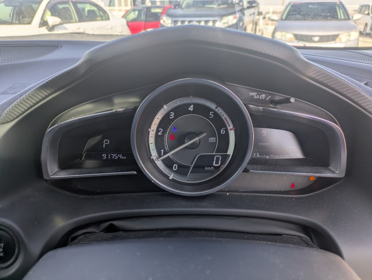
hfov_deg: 69.4
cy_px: 140
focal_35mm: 25
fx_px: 269
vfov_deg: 54.9
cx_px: 186
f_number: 1.89
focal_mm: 5.43
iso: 34
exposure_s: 1/522
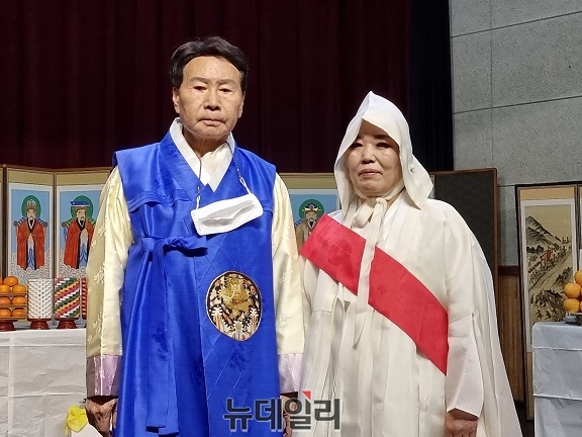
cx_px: 282
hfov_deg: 69.4
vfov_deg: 54.9
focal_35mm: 25
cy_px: 220
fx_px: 420
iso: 125
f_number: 1.8
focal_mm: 6.7
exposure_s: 1/120
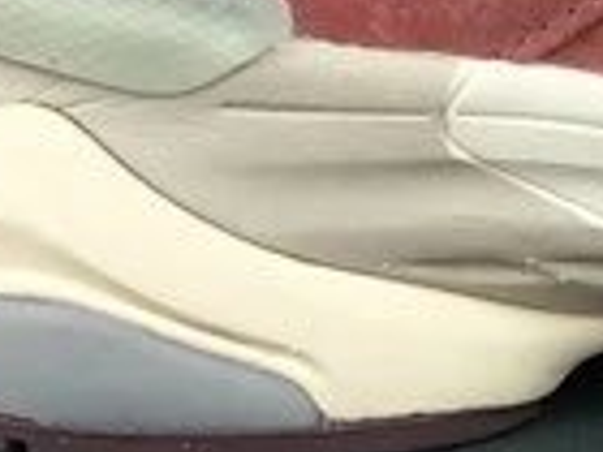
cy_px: 291
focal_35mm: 200
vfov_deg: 7.4
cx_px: 1047
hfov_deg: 9.5
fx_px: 3484
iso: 25
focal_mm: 3.3
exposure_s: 1/190
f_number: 2.4
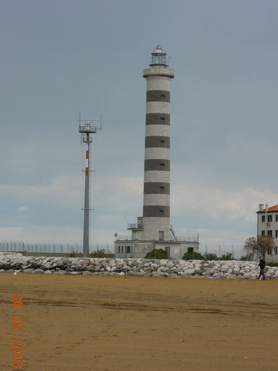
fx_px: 1135
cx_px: 134
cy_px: 191
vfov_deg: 18.5
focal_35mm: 106
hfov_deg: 14.0
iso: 160
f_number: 5.5
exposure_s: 1/500
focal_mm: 17.9
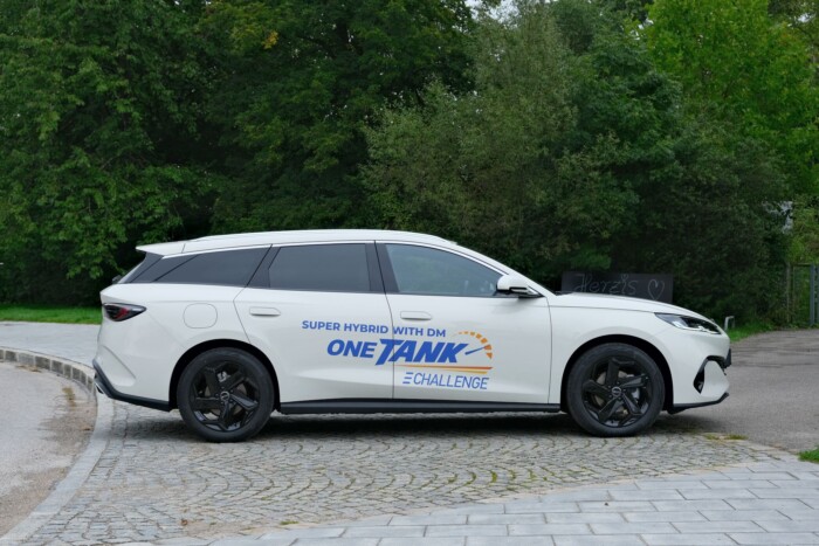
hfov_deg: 36.9
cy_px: 273
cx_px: 410
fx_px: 1229
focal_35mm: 54
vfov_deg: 25.1
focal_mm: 35.8
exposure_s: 1/170
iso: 320
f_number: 5.6
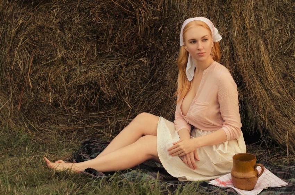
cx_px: 148
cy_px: 98
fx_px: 613
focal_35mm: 75
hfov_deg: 27.0
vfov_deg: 18.1
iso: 200
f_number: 4
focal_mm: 50
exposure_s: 1/160
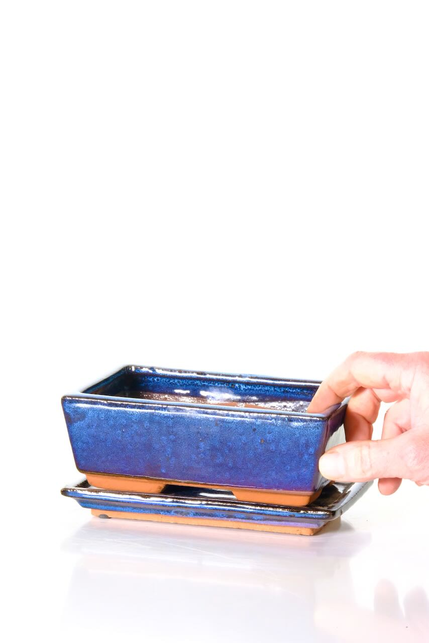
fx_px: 2948
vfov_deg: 12.4
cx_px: 214
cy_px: 322
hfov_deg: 8.3
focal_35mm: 165
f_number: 16
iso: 4000
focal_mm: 110.3
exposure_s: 1/10
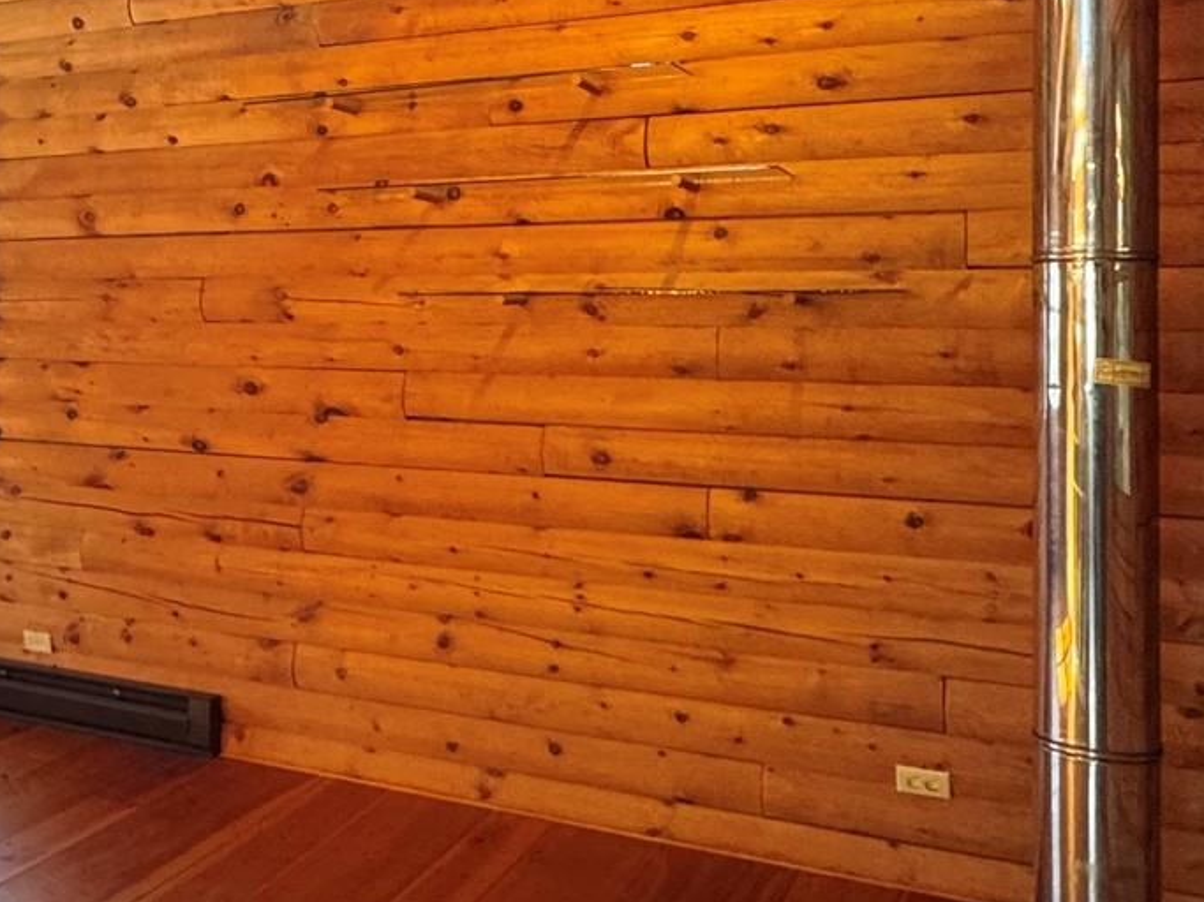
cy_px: 287
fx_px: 1461
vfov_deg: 34.0
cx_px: 192
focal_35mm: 42
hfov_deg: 42.2
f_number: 2.2
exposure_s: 1/60
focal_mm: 2.22
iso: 400
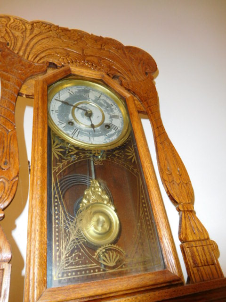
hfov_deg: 54.9
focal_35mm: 25
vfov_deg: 69.4
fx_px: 218
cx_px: 113
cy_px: 151
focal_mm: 4.5
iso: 200
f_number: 3.4
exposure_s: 1/30
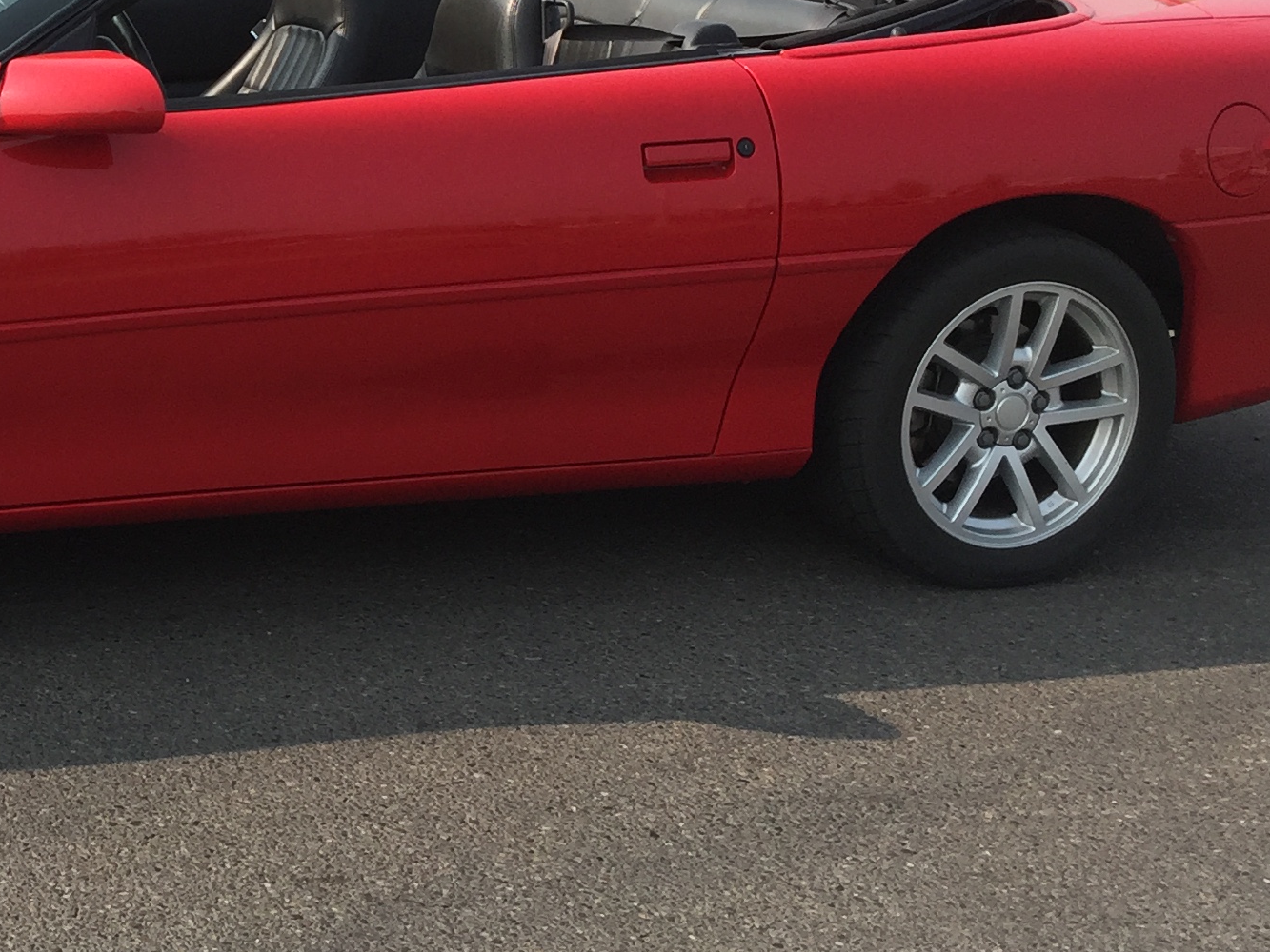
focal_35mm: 71
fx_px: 2605
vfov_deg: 20.6
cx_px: -5
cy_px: 233
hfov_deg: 26.0
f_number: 2.2
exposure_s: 1/1464
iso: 32
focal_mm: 4.15
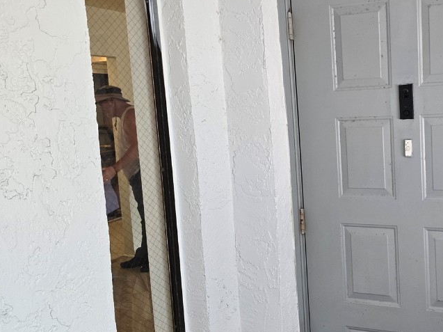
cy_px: 152
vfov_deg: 38.6
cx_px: 353
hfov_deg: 47.5
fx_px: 473
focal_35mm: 37
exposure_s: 1/180
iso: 160
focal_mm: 6.3
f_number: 1.7
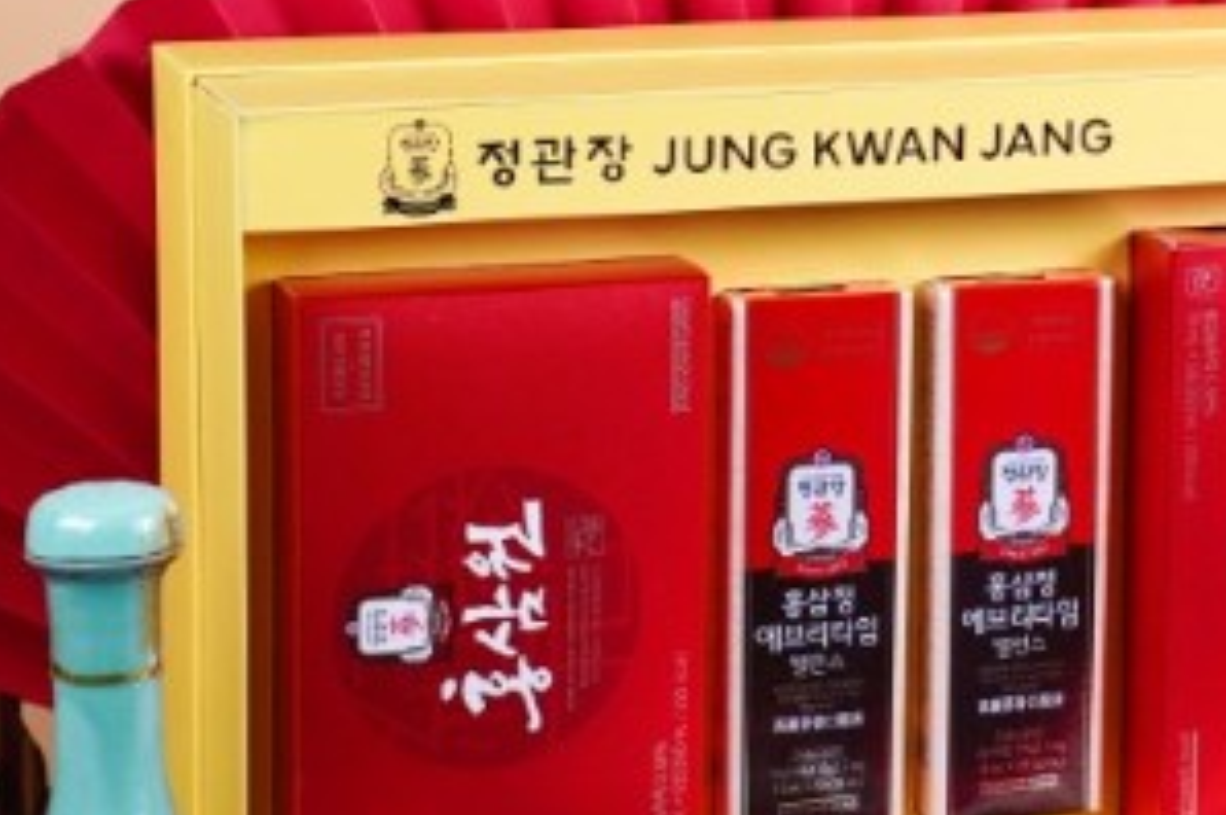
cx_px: 1423
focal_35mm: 158
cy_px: 161
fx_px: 5375
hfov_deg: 12.7
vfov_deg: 8.6
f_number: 6.3
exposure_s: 1/160
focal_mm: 49
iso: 1000
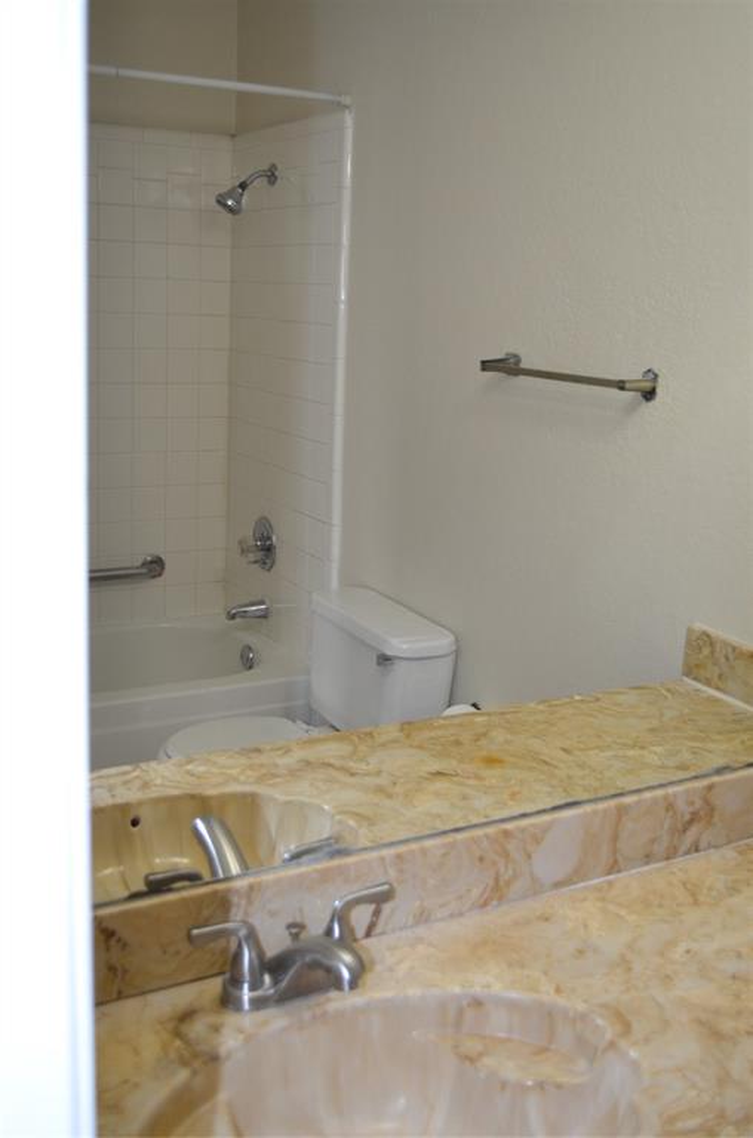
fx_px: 1230
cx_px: 376
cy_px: 569
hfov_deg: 34.0
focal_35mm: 39
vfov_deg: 49.7
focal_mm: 26
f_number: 4.2
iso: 800
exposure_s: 1/60
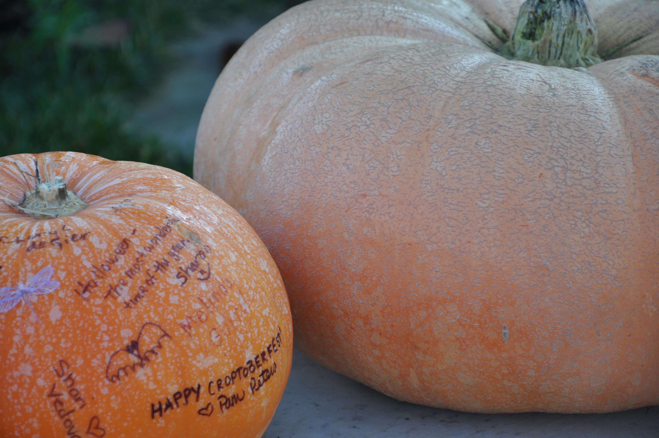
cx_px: 330
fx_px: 2880
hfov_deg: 13.1
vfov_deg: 8.7
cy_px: 219
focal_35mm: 158
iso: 200
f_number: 5.6
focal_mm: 105
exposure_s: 1/125
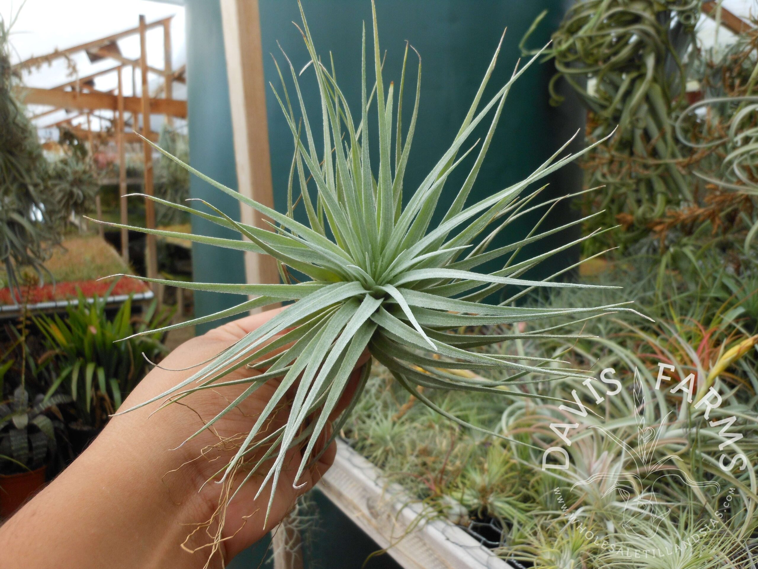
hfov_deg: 63.4
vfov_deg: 49.7
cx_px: 379
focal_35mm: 28
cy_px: 284
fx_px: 613
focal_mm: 5
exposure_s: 1/250
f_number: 3.7
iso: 80
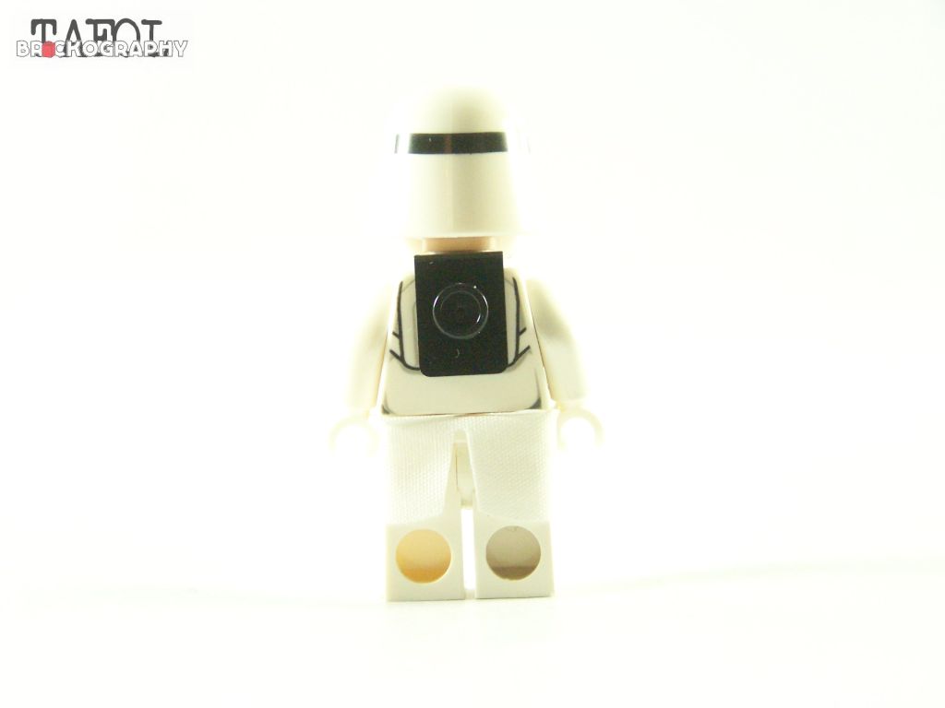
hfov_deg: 18.7
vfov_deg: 14.1
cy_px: 354
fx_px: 2866
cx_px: 472
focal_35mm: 105
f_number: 3.2
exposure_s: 1/60
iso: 400
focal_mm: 17.5
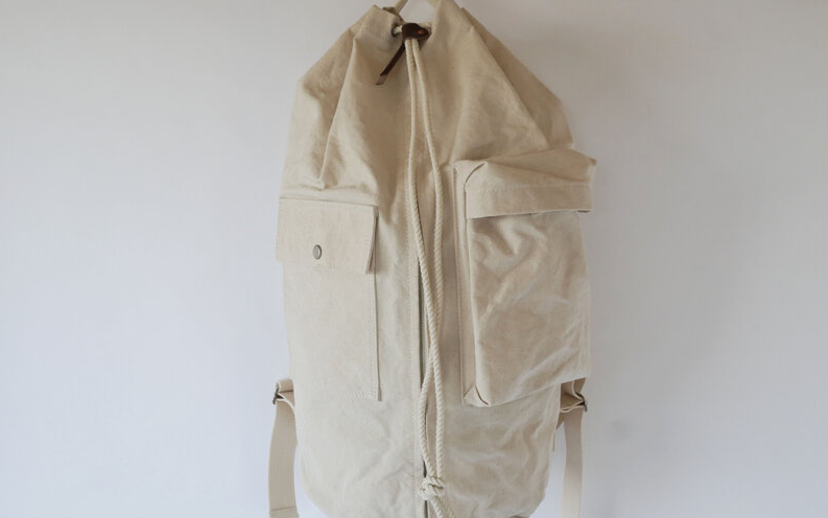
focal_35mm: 41
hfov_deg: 48.2
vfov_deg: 31.3
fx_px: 925
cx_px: 423
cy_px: 274
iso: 800
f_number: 11
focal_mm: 18
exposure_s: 1/30
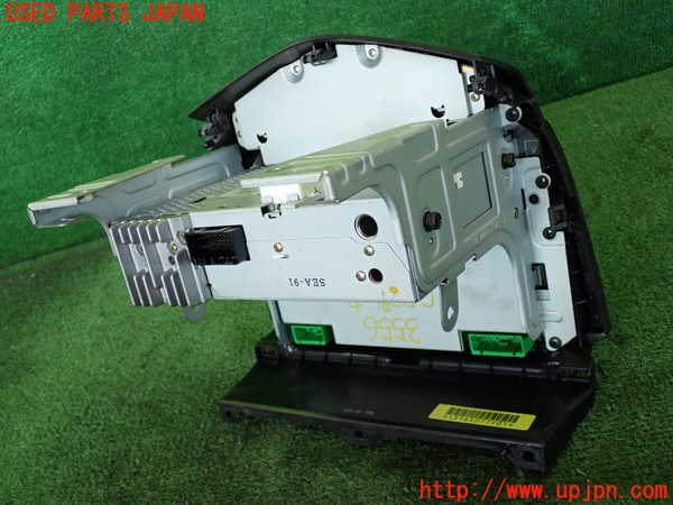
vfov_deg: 37.7
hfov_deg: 49.0
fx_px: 739
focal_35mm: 38
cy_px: 252
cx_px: 336
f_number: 2.7
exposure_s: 1/125
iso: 250
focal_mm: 6.83
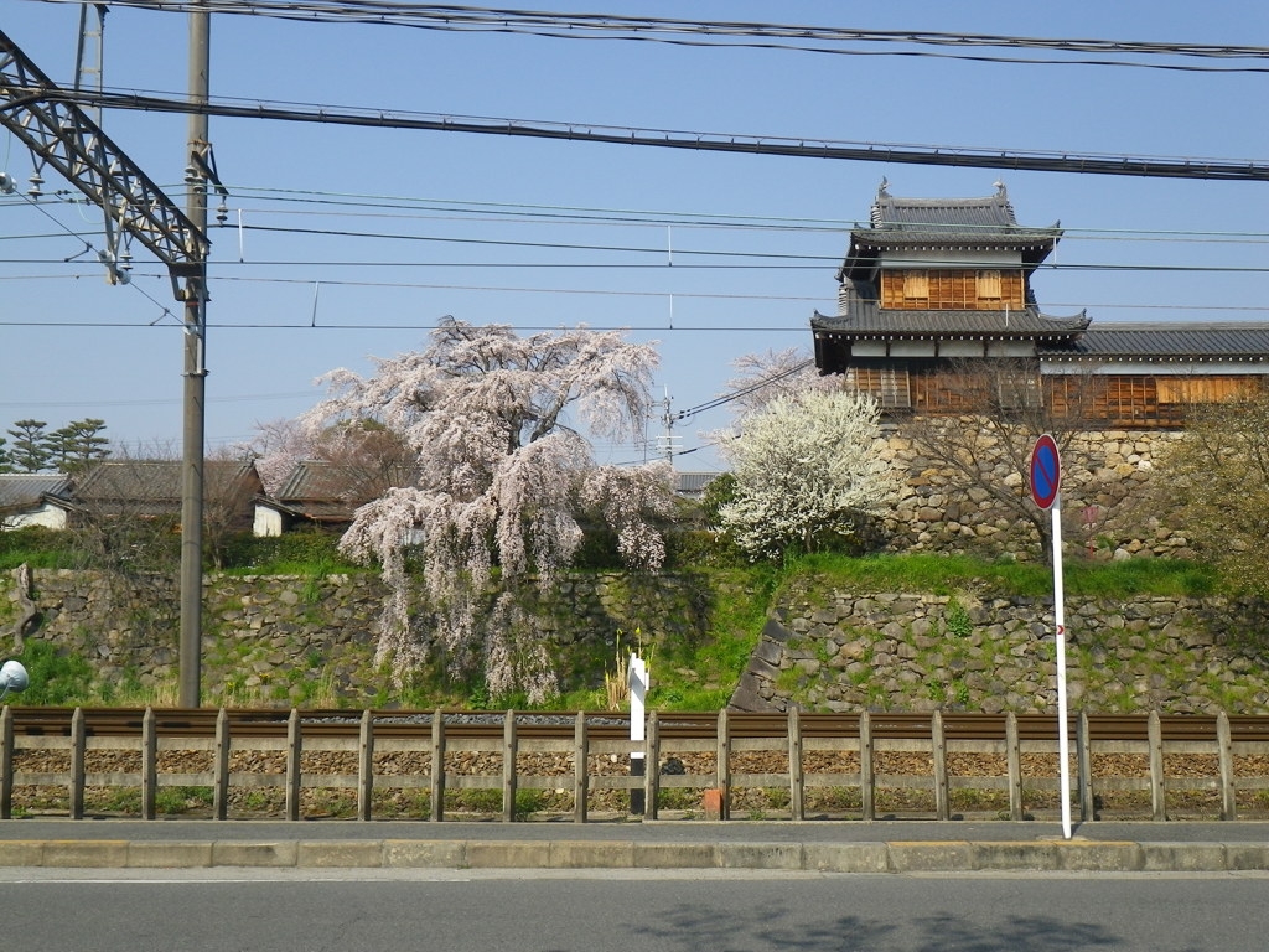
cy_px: 476
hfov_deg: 44.8
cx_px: 634
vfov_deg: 34.3
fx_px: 1540
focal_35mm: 42
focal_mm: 7.5
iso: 80
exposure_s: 1/400
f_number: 5
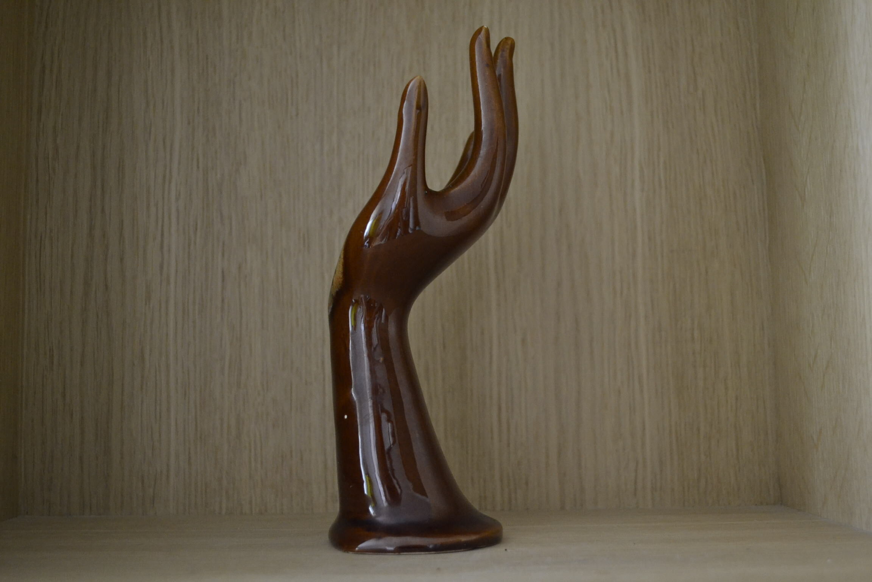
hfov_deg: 49.6
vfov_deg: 34.2
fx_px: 945
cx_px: 436
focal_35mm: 39
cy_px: 291
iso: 1800
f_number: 4.2
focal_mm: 26
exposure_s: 1/60
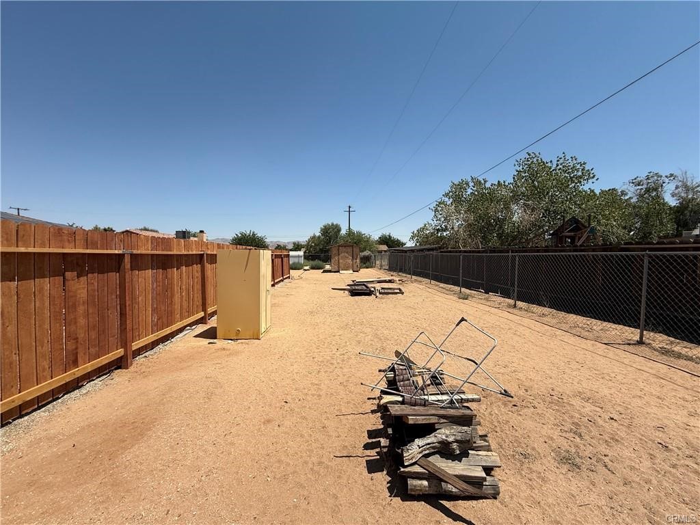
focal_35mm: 14
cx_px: 350
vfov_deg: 85.7
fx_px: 283
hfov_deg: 102.1
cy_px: 262
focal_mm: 2.22
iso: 50
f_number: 2.2
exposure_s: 1/3289
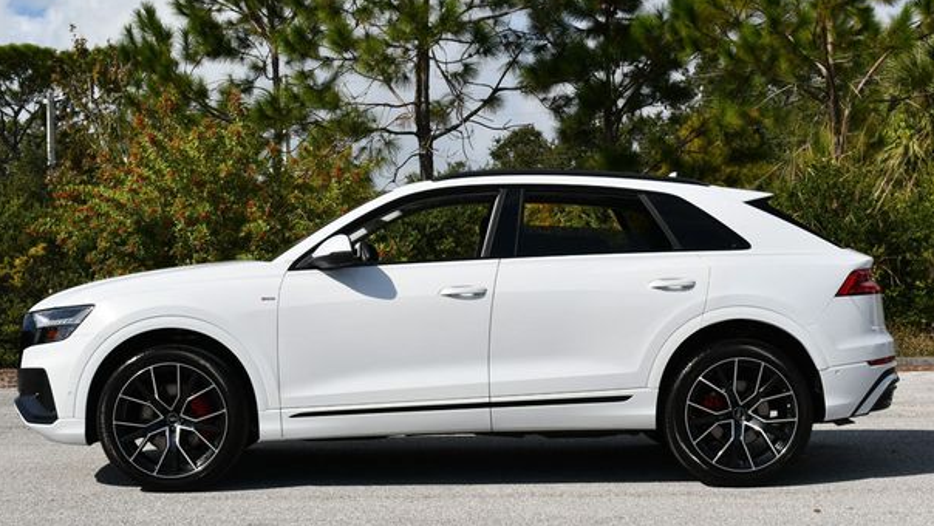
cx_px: 464
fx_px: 1486
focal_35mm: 60
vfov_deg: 20.0
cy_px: 217
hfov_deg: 34.9
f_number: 9
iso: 100
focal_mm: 27
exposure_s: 1/320
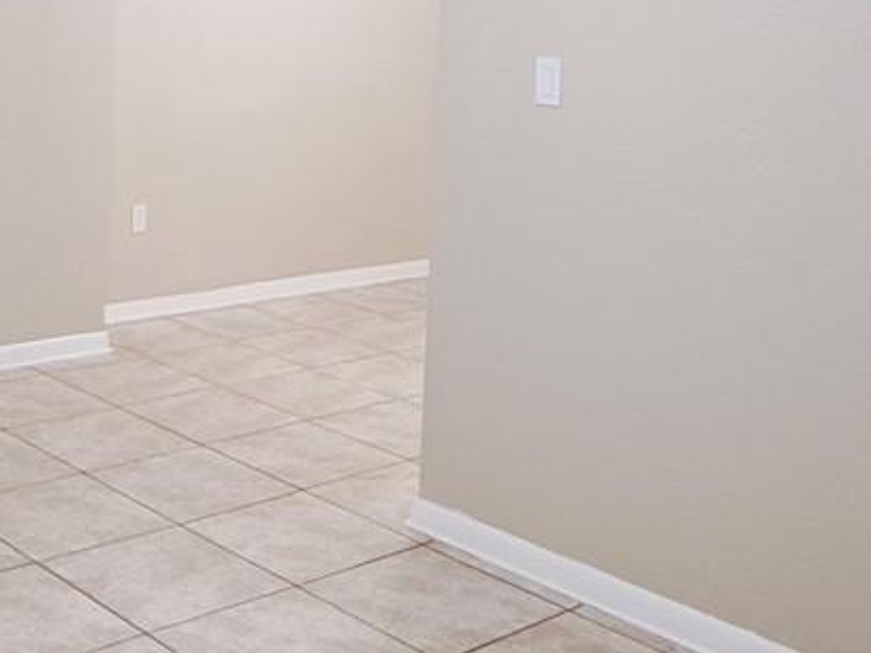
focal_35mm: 51
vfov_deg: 27.5
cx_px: 171
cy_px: 55
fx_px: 1283
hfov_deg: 36.2
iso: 200
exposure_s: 1/40
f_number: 2.2
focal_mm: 1.74
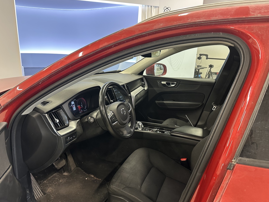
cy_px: 106
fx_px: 202
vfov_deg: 53.0
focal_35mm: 26
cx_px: 137
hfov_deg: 67.3
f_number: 1.78
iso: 250
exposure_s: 1/50
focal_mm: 6.86
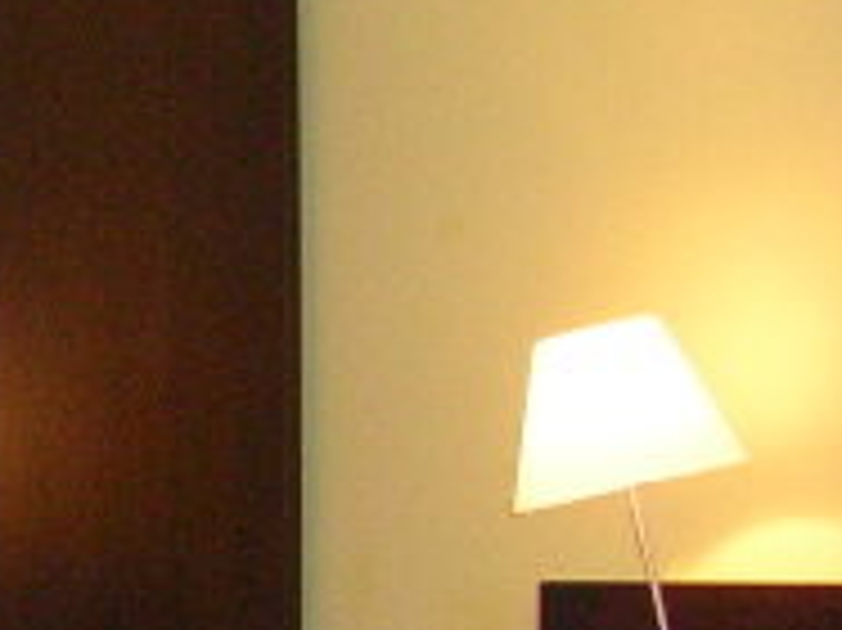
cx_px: -833
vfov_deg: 9.8
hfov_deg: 11.8
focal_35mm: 150
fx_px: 3646
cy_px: 605
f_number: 2.8
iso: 185
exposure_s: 1/60.1
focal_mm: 5.8
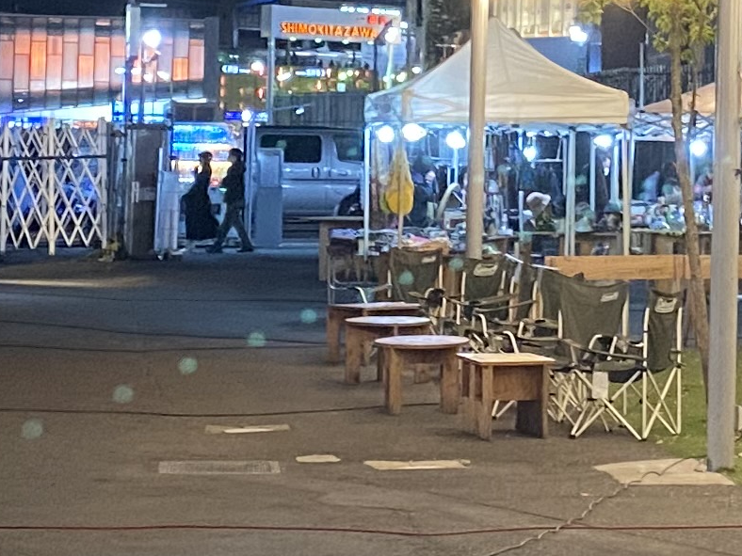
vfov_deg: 11.1
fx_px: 2851
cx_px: 725
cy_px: 59
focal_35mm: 133
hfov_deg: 14.6
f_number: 1.8
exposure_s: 1/33
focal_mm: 4.25
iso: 320
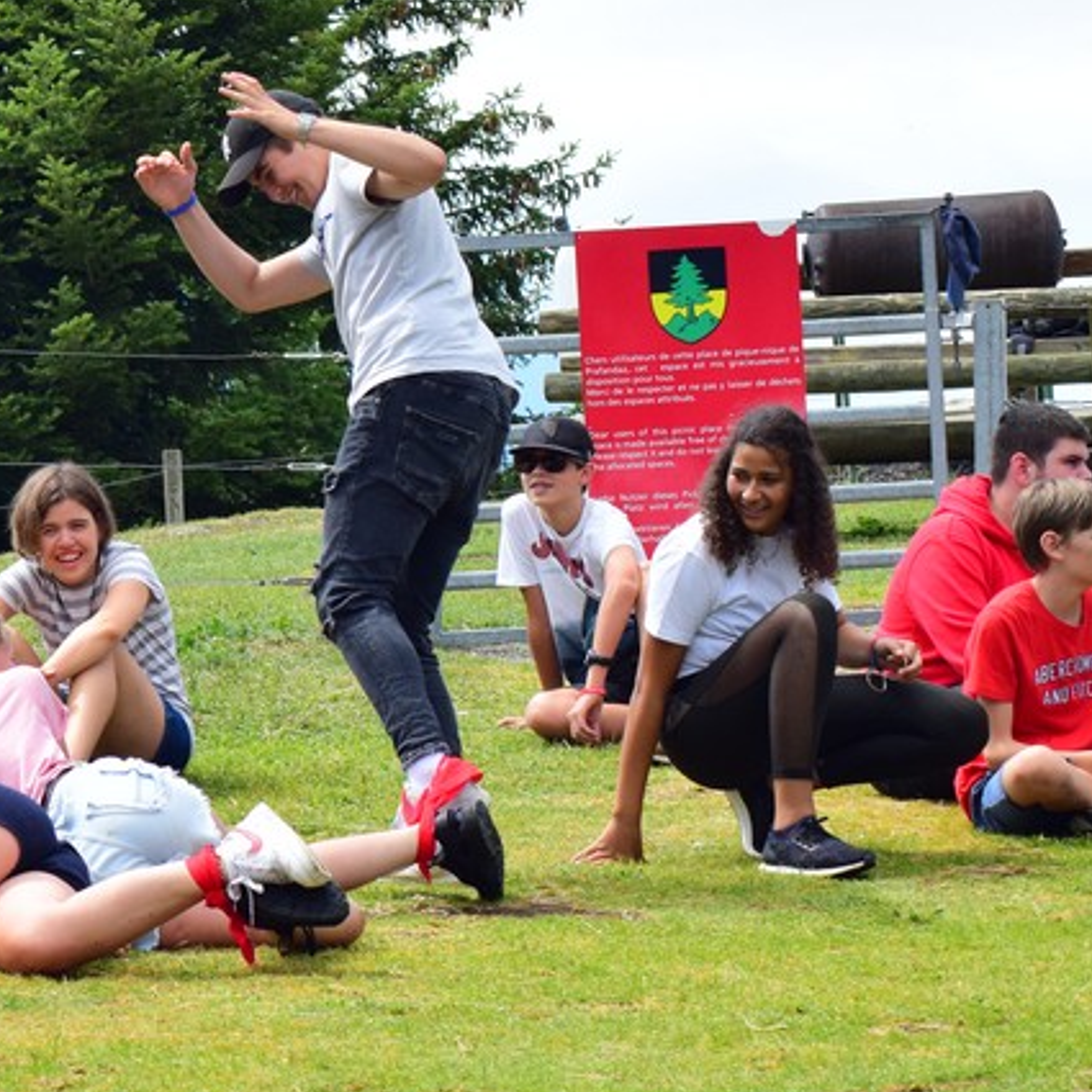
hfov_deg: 8.1
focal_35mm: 215
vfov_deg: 8.1
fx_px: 7673
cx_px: -200
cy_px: 564
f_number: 9
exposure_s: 1/800
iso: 800
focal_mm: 70
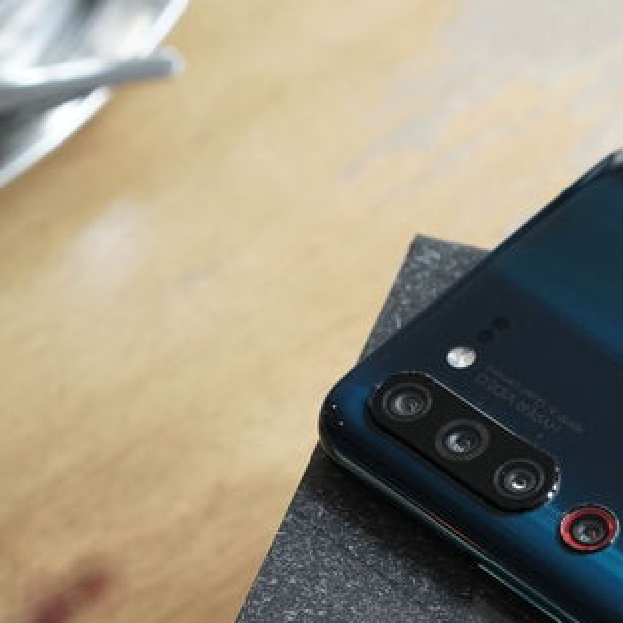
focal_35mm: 143
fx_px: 2912
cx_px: 740
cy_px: 444
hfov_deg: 12.0
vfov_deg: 12.2
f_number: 5.6
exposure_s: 1/250
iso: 4000
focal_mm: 55
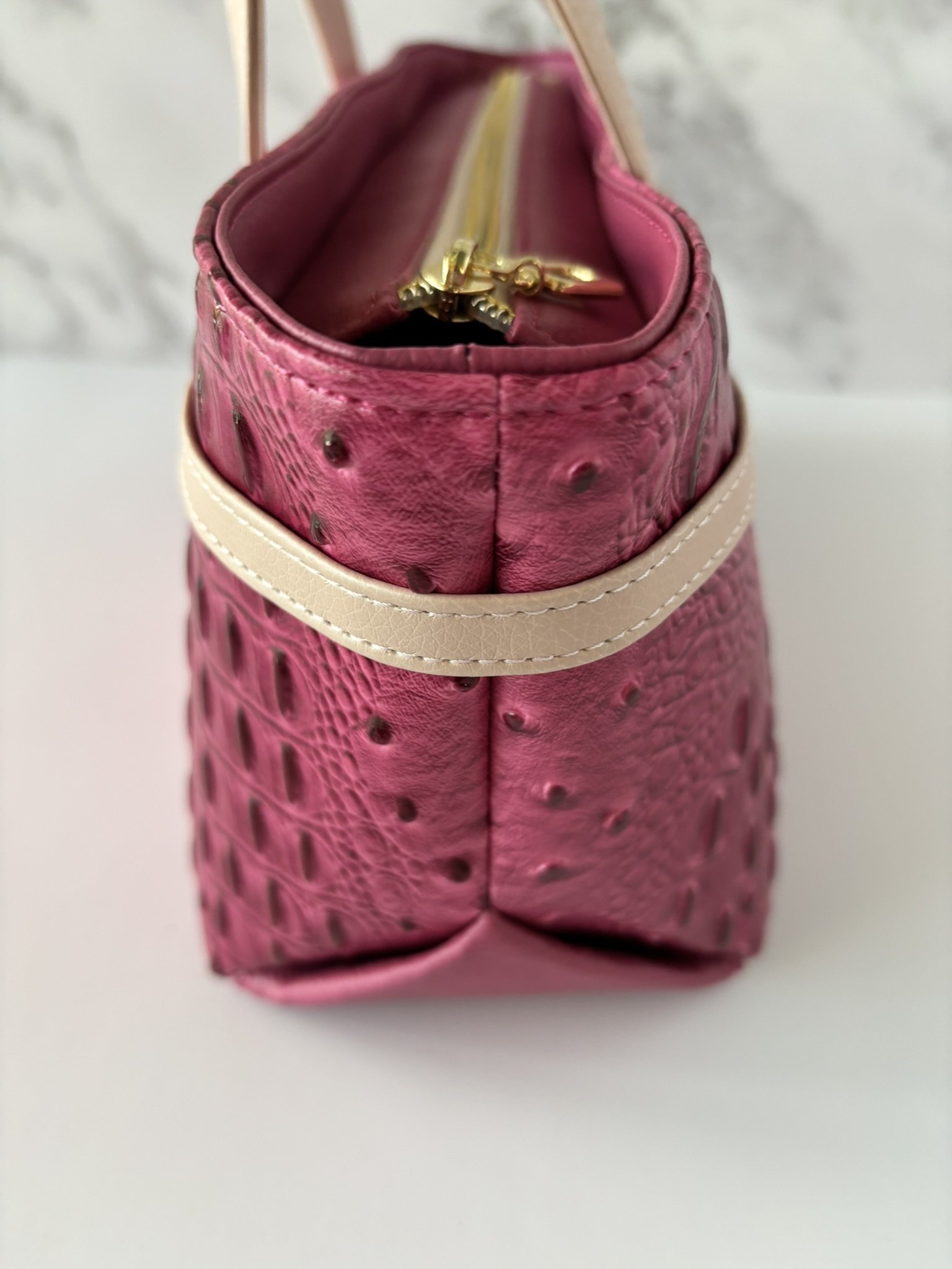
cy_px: 634
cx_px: 476
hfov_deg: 53.1
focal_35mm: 26
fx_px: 953
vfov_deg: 67.3
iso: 125
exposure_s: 1/60
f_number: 1.6
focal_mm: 5.96
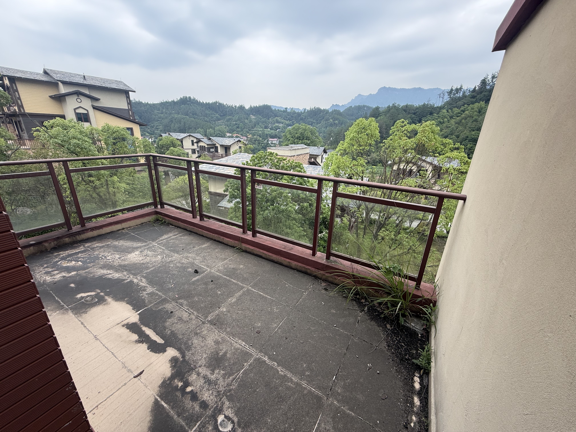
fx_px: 233
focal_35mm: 14
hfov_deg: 102.1
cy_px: 216
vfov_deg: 85.7
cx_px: 288
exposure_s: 1/260
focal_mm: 2.22
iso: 50
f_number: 2.2
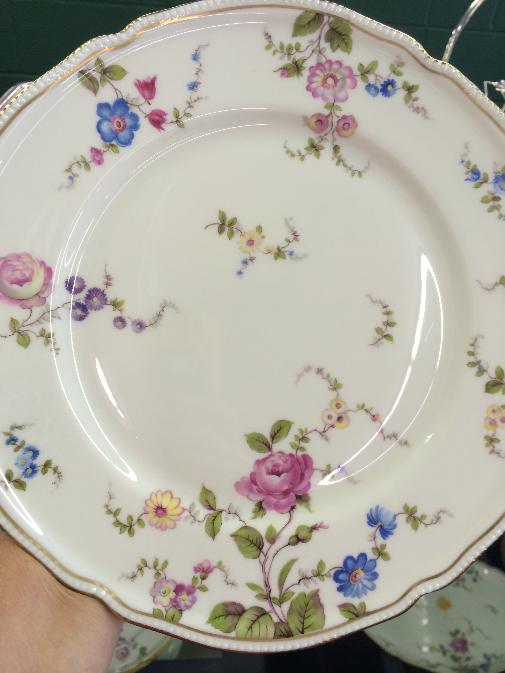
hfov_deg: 46.8
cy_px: 336
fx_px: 584
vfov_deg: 60.0
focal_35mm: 30
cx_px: 252
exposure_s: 1/30
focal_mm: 4.12
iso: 80
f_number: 2.2
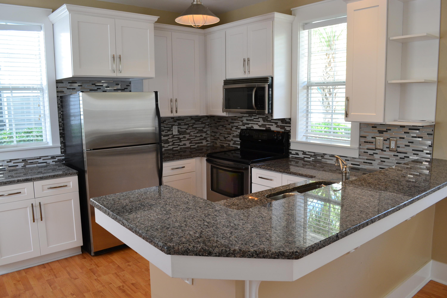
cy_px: 149
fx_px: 335
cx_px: 224
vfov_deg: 47.9
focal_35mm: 27
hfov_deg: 67.4
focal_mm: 18
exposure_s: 1/30
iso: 400
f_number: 7.1
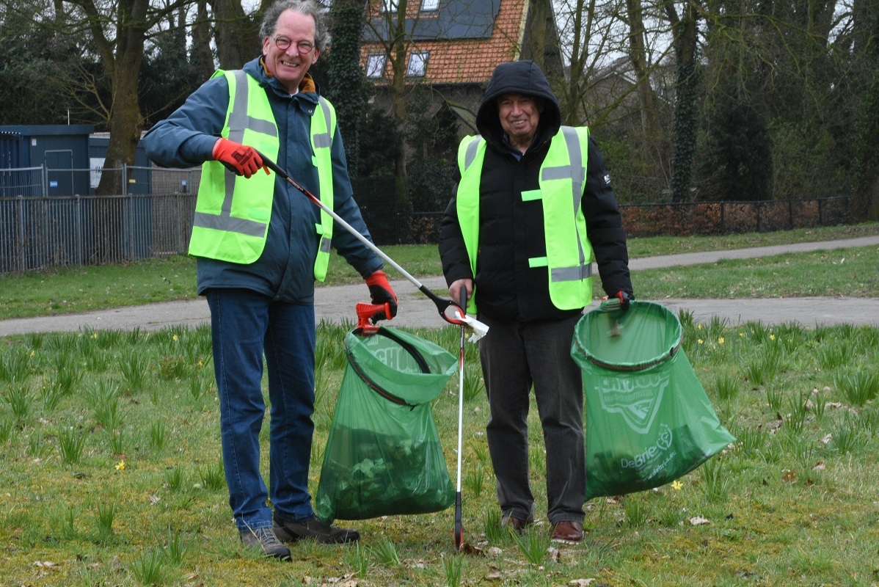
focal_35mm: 105
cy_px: 294
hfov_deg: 19.4
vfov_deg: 13.1
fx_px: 2565
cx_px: 440
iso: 1250
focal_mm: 70
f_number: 22
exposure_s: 1/100
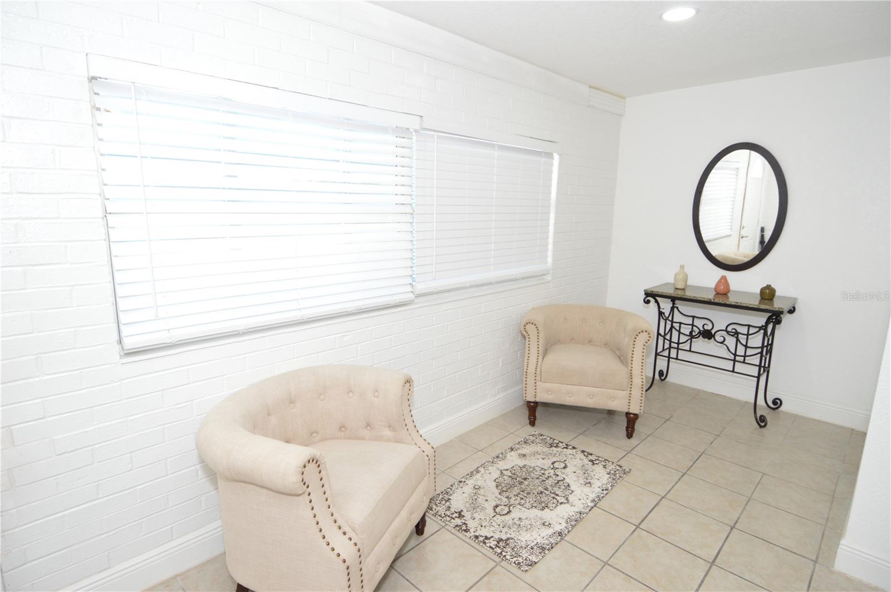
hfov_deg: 90.1
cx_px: 446
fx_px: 445
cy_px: 296
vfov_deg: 67.3
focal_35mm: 18
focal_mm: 12
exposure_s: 1/80
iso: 400
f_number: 4.5
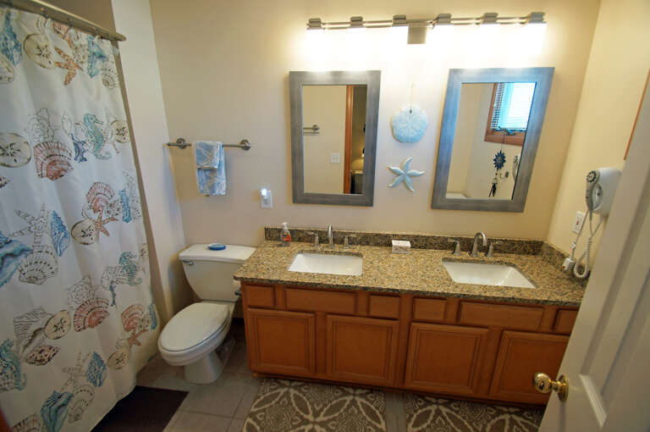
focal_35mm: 15
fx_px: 270
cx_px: 325
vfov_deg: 77.2
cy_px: 216
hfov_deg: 100.5
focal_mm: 10
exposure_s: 1/60
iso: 320
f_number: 4
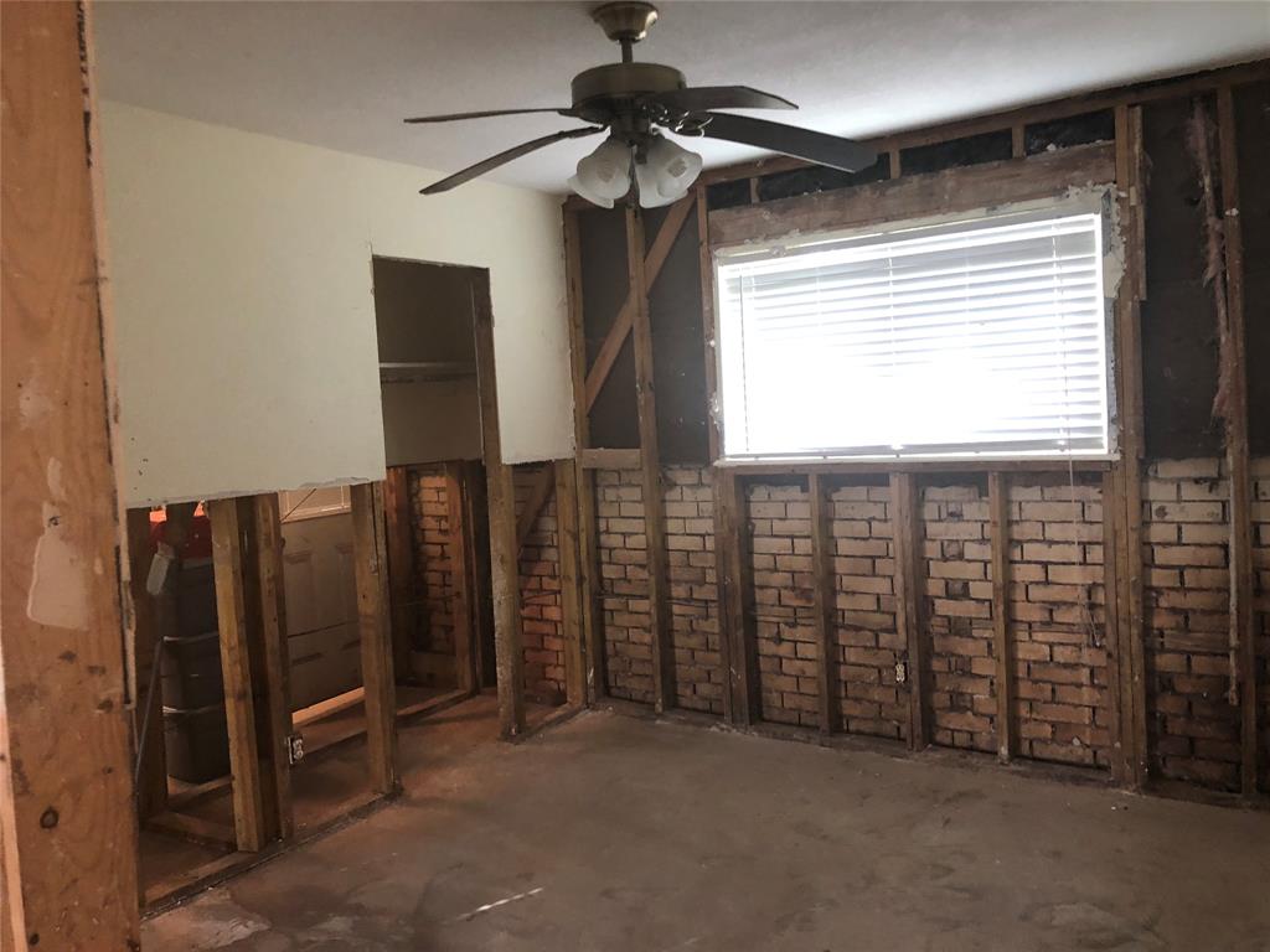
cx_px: 635
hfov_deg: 61.7
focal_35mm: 29
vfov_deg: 48.2
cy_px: 476
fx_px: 1064
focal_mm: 3.99
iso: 100
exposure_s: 1/13
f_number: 1.8
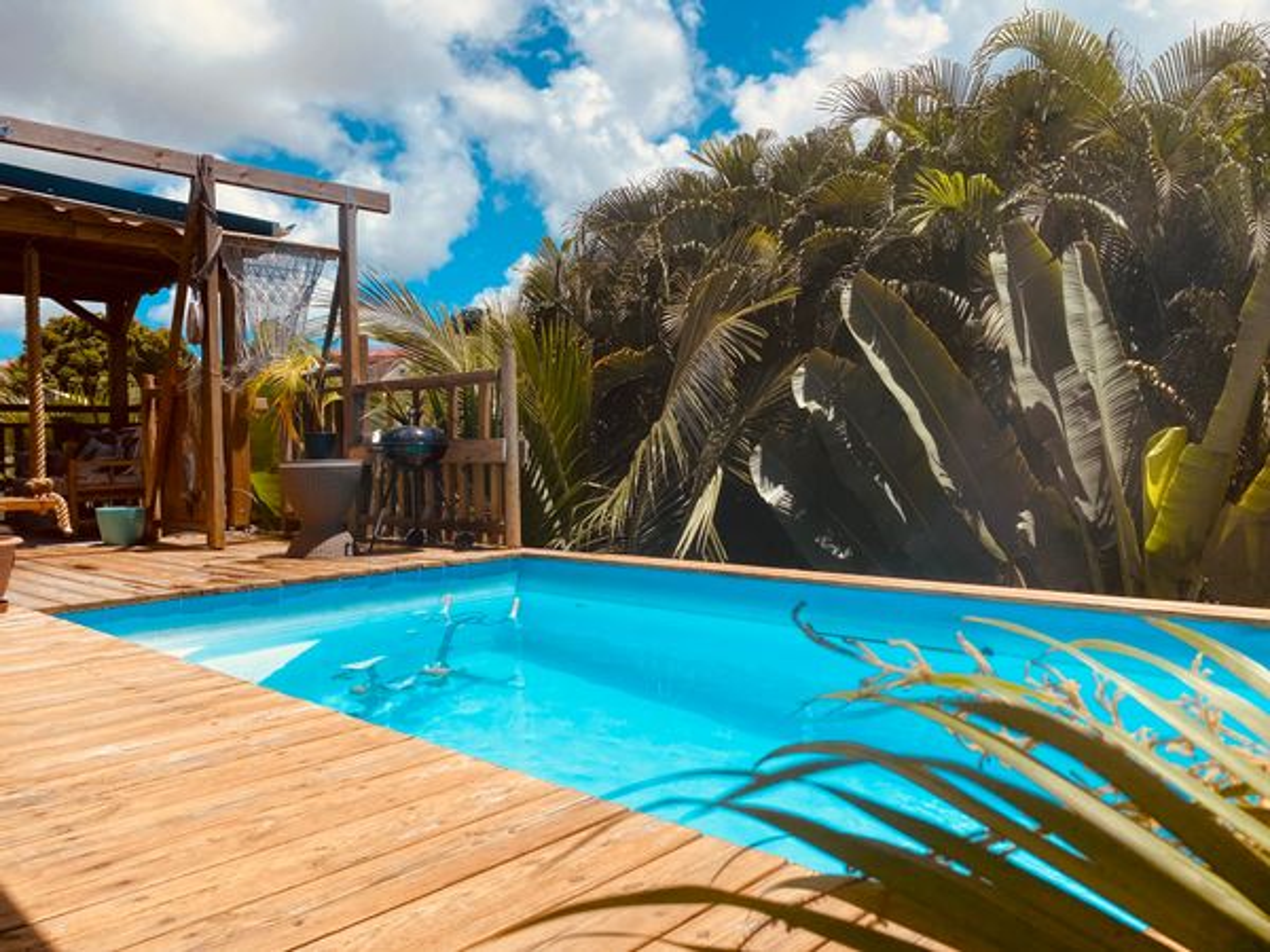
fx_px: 954
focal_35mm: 26
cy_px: 476
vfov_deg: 53.1
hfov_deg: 67.3
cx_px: 635
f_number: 1.8
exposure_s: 1/3610
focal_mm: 4.25
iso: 32
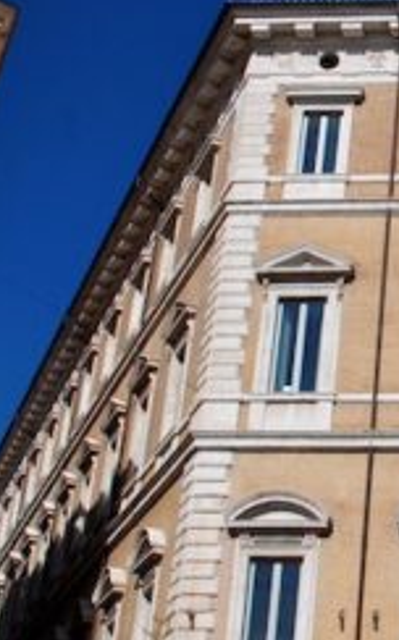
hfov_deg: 16.1
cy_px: 361
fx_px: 1291
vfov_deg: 27.8
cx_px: 593
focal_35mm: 74
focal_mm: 20
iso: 100
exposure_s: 1/100
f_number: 10
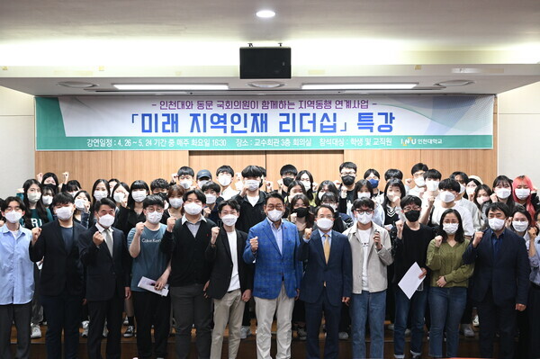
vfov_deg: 33.3
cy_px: 180
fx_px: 599
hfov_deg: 48.5
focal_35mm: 40
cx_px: 270
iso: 1600
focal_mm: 40
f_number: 4
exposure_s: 1/60
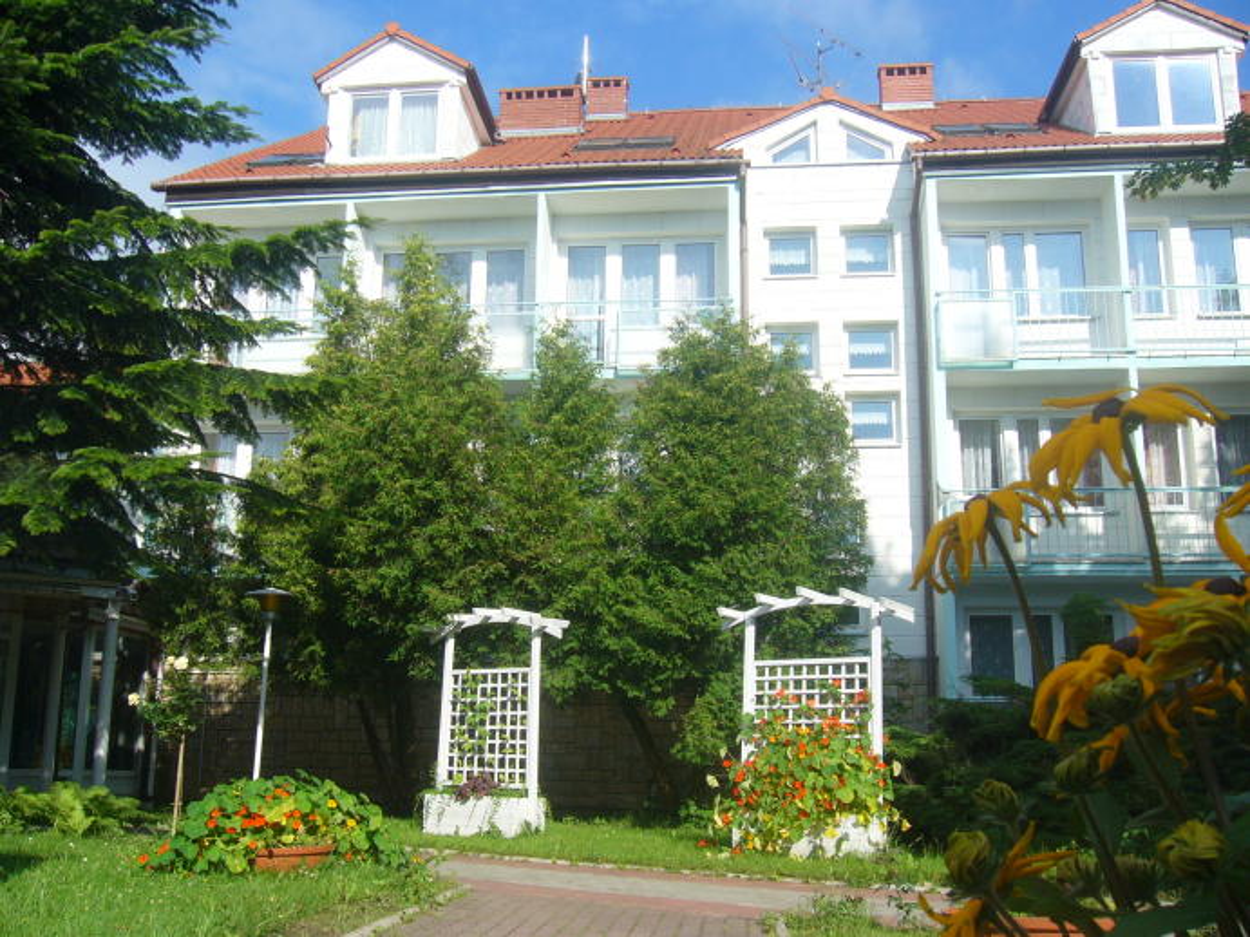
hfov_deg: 52.6
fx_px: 1264
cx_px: 625
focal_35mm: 35
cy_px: 468
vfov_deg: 40.7
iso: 64
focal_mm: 5.8
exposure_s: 1/320
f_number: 5.6
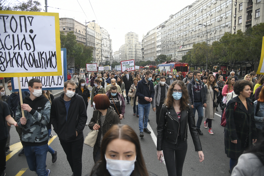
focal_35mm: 24
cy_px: 88
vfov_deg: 53.1
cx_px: 132
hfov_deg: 73.7
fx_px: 176
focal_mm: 24
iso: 1250
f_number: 4
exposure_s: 1/500
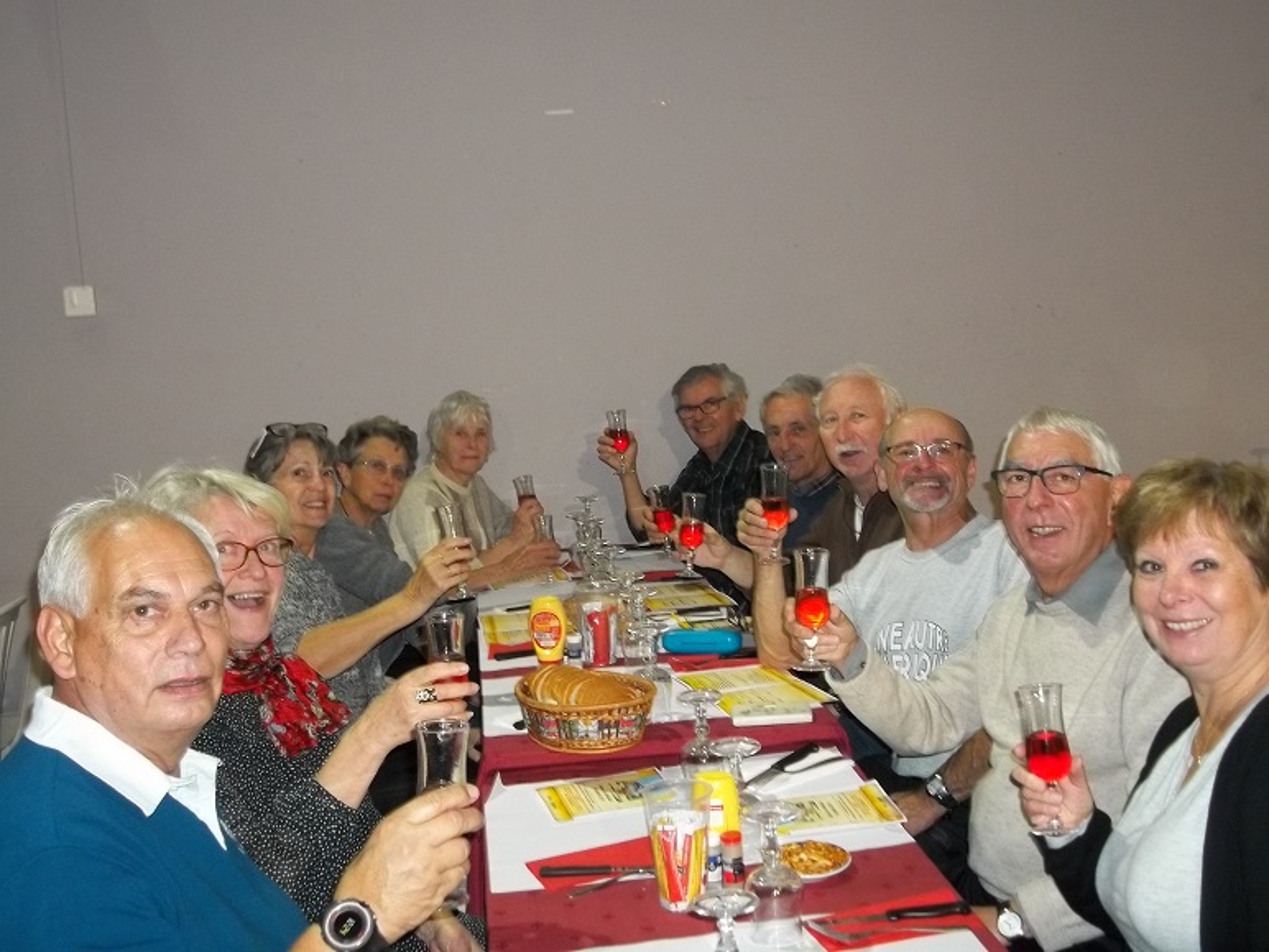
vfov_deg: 36.8
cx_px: 634
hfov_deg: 47.9
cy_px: 476
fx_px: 1430
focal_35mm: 39
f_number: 3.2
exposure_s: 1/40
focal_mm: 7.1
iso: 250
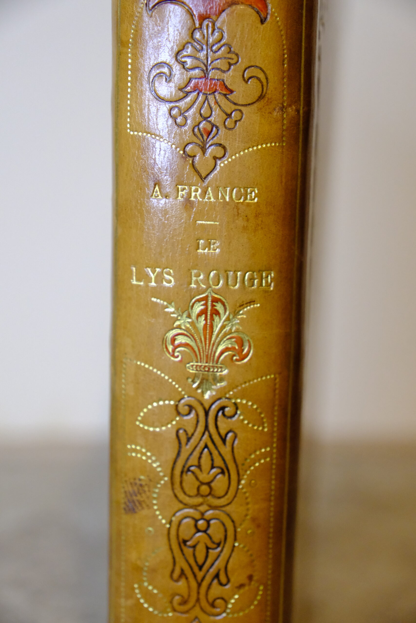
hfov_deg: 18.7
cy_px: 312
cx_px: 208
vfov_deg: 27.7
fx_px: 1265
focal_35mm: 73
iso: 5000
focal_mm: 48.6
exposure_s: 1/140
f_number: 4.5
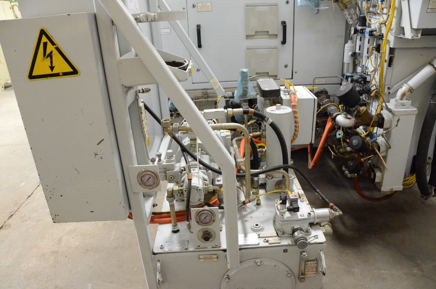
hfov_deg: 67.5
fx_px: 326
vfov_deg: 47.7
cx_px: 218
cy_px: 144
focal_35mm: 27
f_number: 5
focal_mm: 18
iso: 6400
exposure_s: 1/100
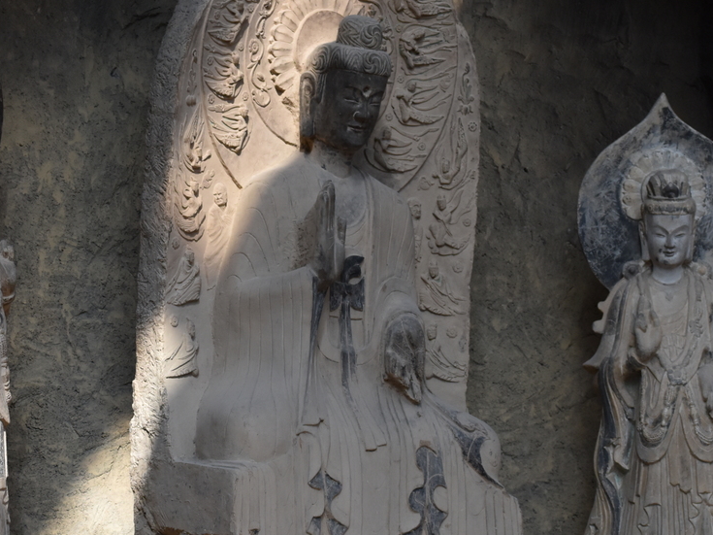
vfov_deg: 9.0
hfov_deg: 12.0
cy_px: 243
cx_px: 290
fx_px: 3398
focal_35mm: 165
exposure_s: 1/250
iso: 720
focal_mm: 70
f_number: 4.5
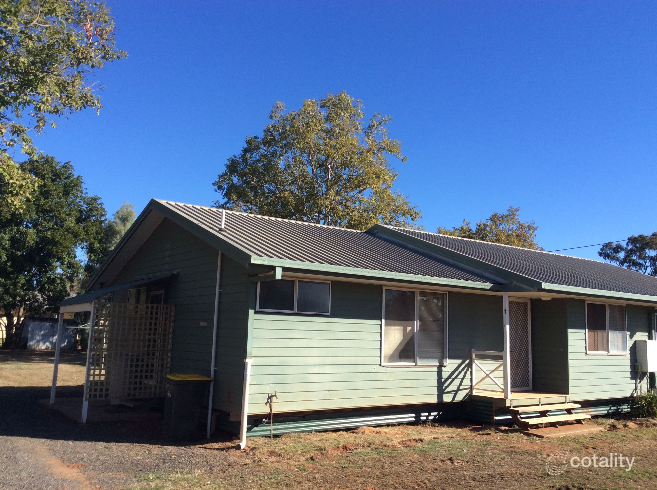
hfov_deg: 56.9
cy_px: 245
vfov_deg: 44.1
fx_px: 606
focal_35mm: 32
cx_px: 328
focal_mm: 3.3
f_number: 2.4
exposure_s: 1/907
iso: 32
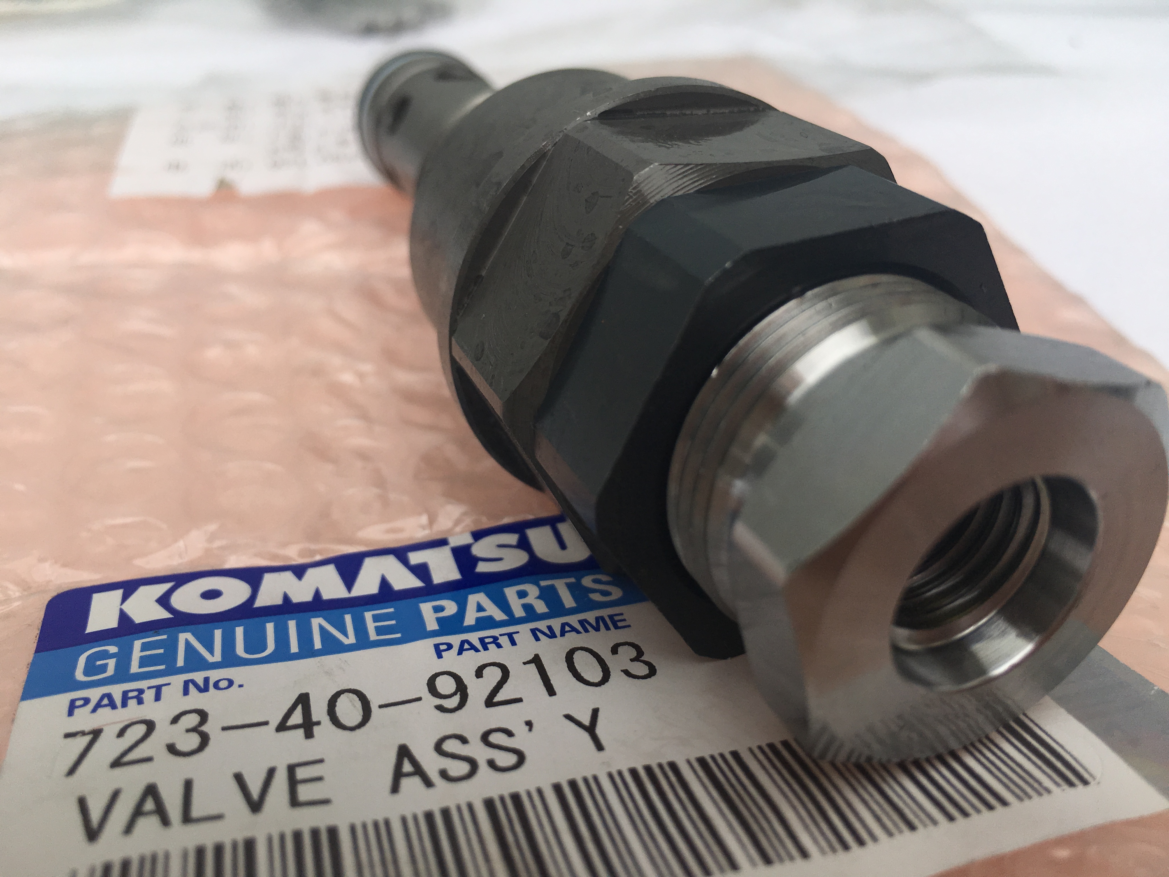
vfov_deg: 48.2
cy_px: 438
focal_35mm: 29
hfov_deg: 61.7
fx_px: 979
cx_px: 584
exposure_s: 1/801
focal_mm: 4.15
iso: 25
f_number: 2.2
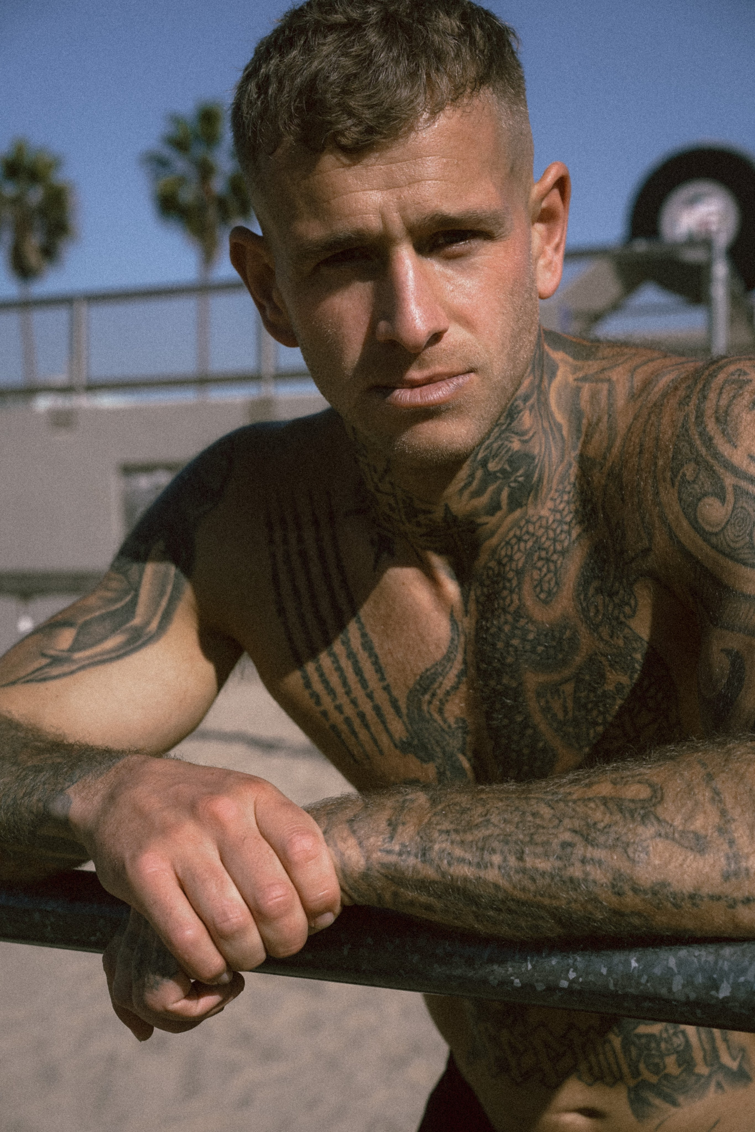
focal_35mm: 55
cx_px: 378
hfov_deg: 24.6
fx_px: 1730
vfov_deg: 36.2
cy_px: 566
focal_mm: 55
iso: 200
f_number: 7.1
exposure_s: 1/1000
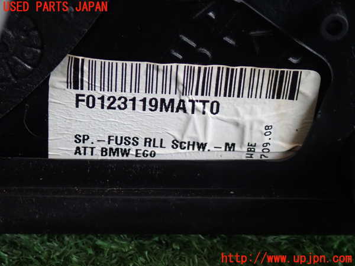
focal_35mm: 88
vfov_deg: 16.8
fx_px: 902
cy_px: 133
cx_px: 178
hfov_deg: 22.3
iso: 800
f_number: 4.5
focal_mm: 15.66
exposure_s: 1/80
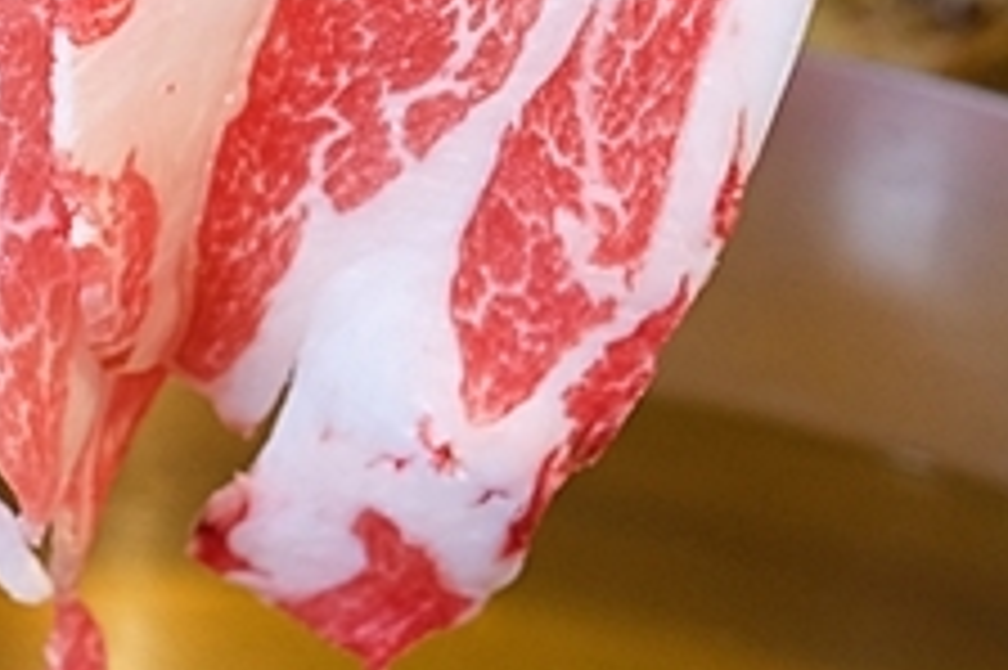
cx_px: 158
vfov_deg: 10.3
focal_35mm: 133
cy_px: 184
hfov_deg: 15.3
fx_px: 3721
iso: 400
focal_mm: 23
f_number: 3.2
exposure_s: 1/50
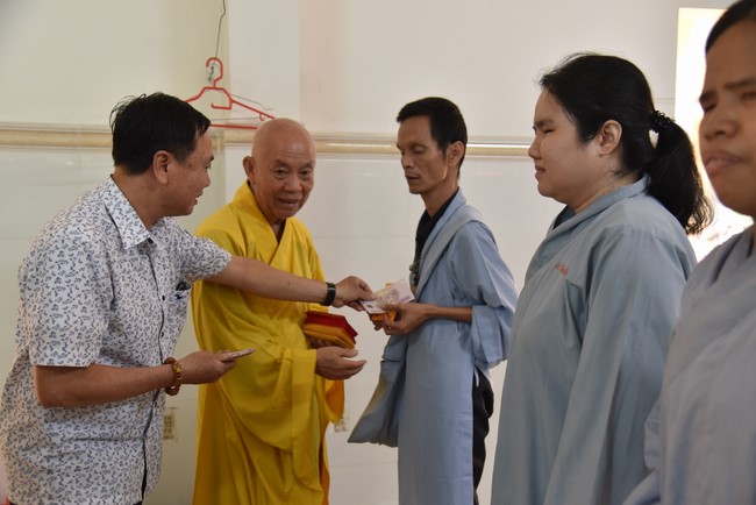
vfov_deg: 35.1
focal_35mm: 38
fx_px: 798
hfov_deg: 50.7
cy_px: 252
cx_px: 378
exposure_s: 1/60
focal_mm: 38
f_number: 4
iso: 1800
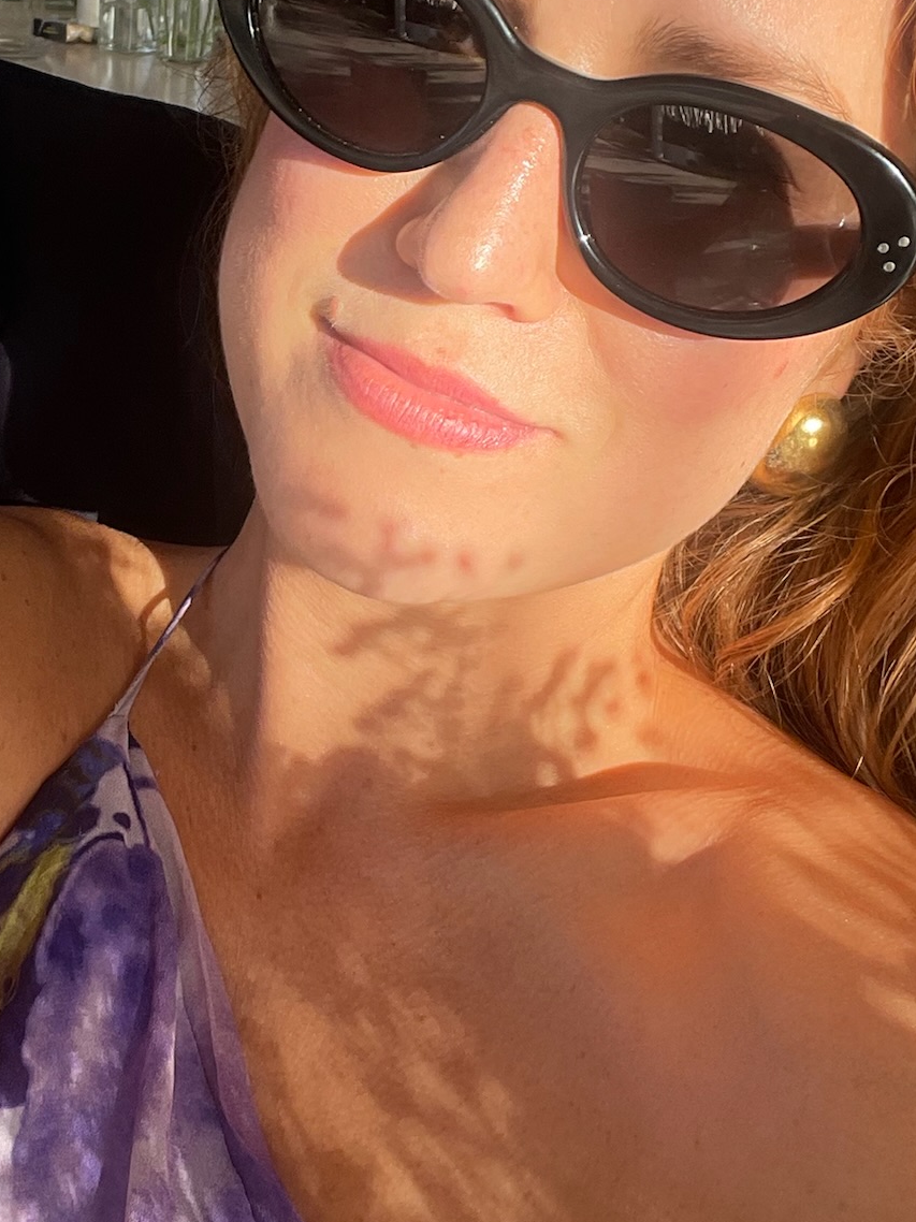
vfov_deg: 35.2
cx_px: 216
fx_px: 1906
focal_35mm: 54
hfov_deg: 26.6
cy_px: 396
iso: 25
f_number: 2.2
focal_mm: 2.71
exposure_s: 1/123
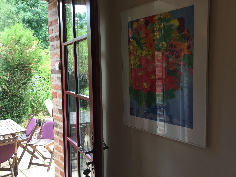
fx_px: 198
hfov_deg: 61.7
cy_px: 88
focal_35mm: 29
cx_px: 118
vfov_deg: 48.2
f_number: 2.2
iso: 50
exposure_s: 1/100
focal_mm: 4.15
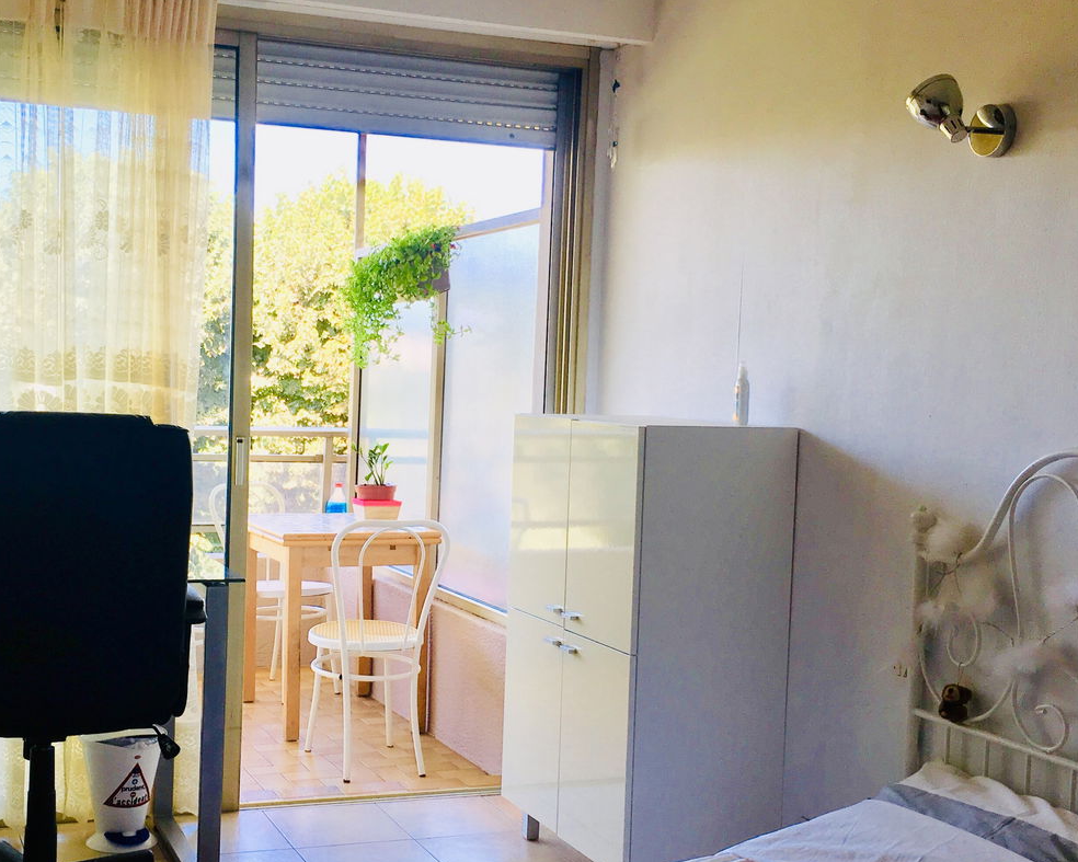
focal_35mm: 46
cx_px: 398
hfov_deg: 40.0
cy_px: 463
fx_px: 1467
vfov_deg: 32.7
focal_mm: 4.15
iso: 32
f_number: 2.2
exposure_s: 1/100
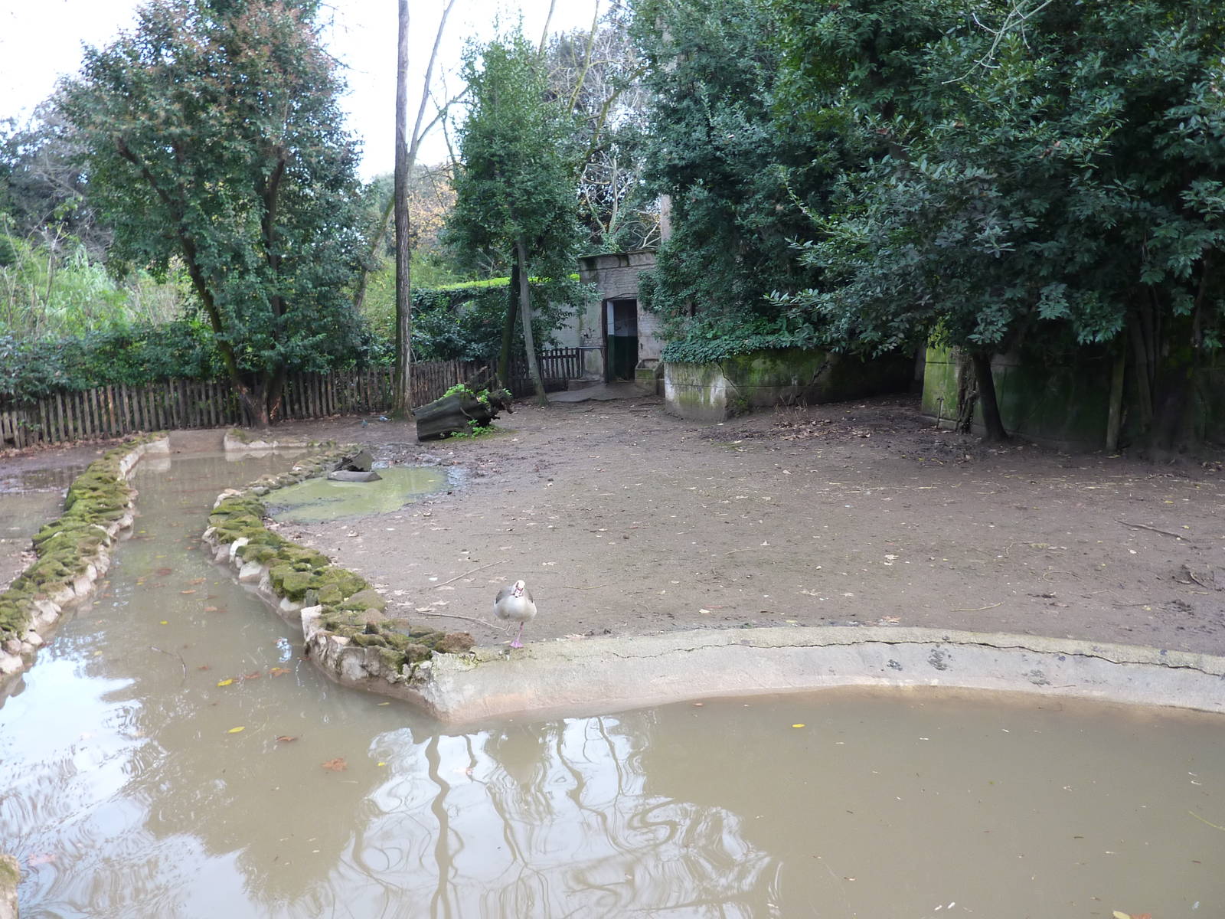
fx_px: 885
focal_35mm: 25
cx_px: 612
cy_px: 460
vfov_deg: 54.9
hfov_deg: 69.4
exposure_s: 1/40
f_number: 3.3
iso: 125
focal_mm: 4.1
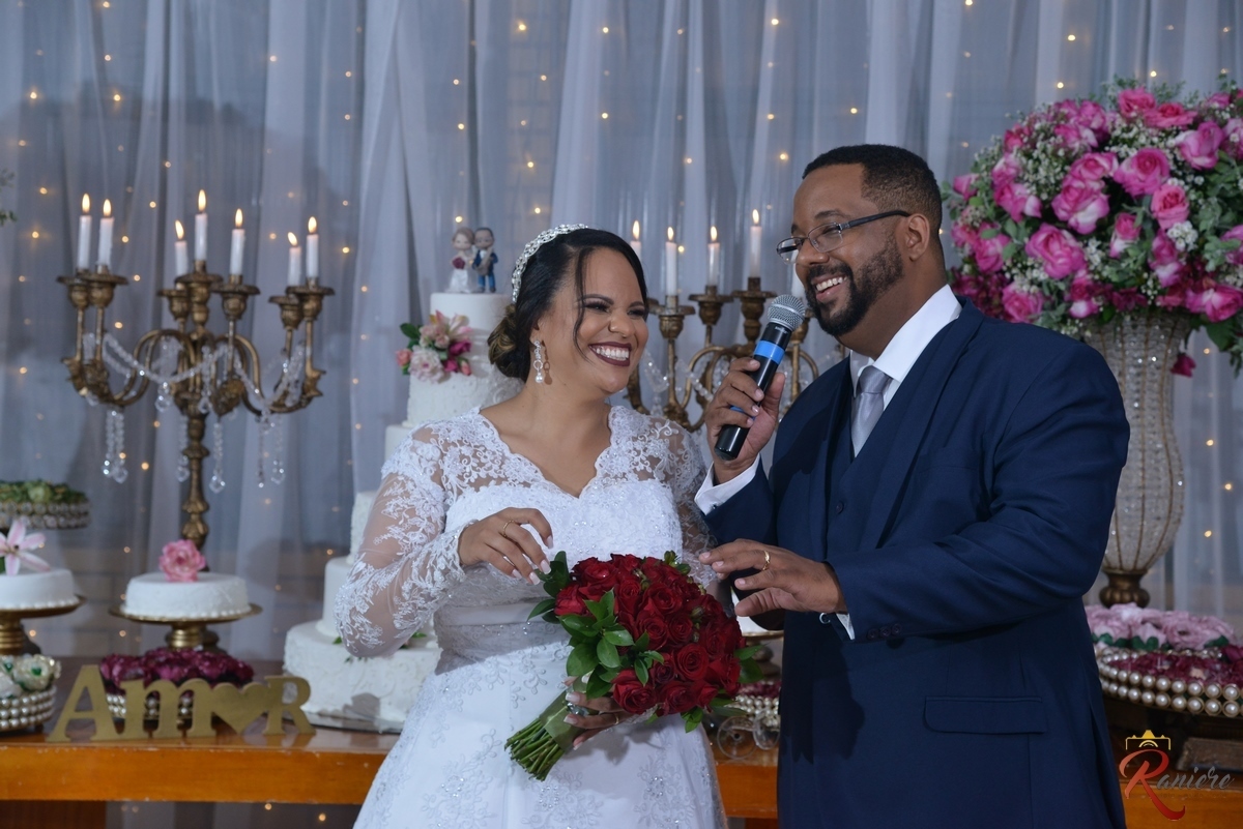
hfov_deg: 28.8
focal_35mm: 70
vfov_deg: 19.5
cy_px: 414
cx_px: 622
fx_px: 2418
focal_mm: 70
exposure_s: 1/200
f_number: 5.6
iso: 1100
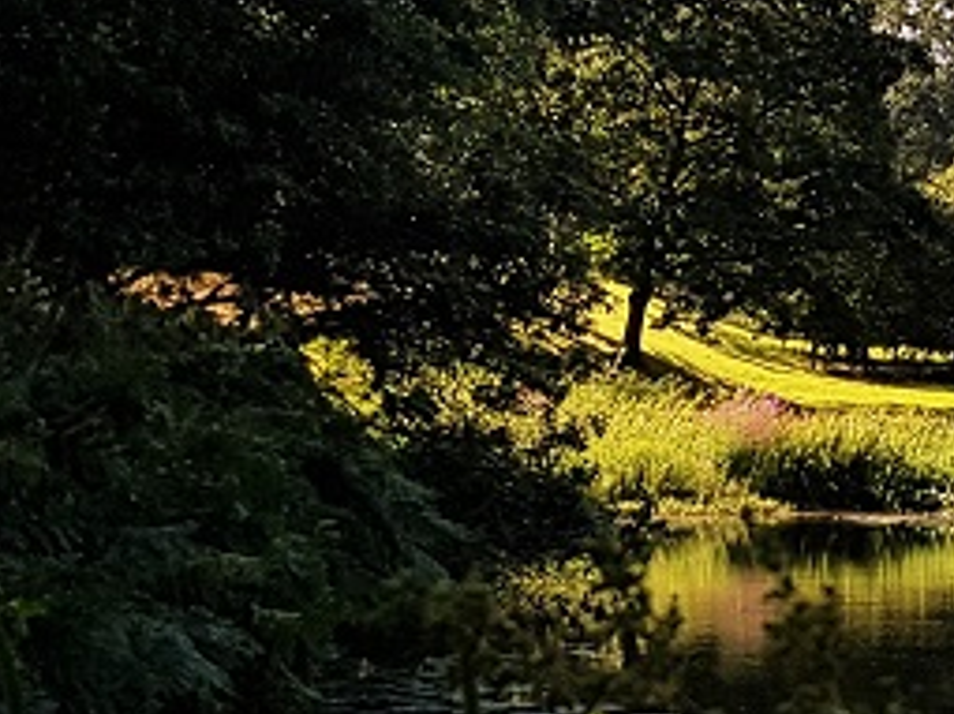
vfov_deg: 14.5
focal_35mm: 102
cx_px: 868
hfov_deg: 18.9
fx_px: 2810
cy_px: 471
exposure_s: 1/1408
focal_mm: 4.2
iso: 40
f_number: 1.7
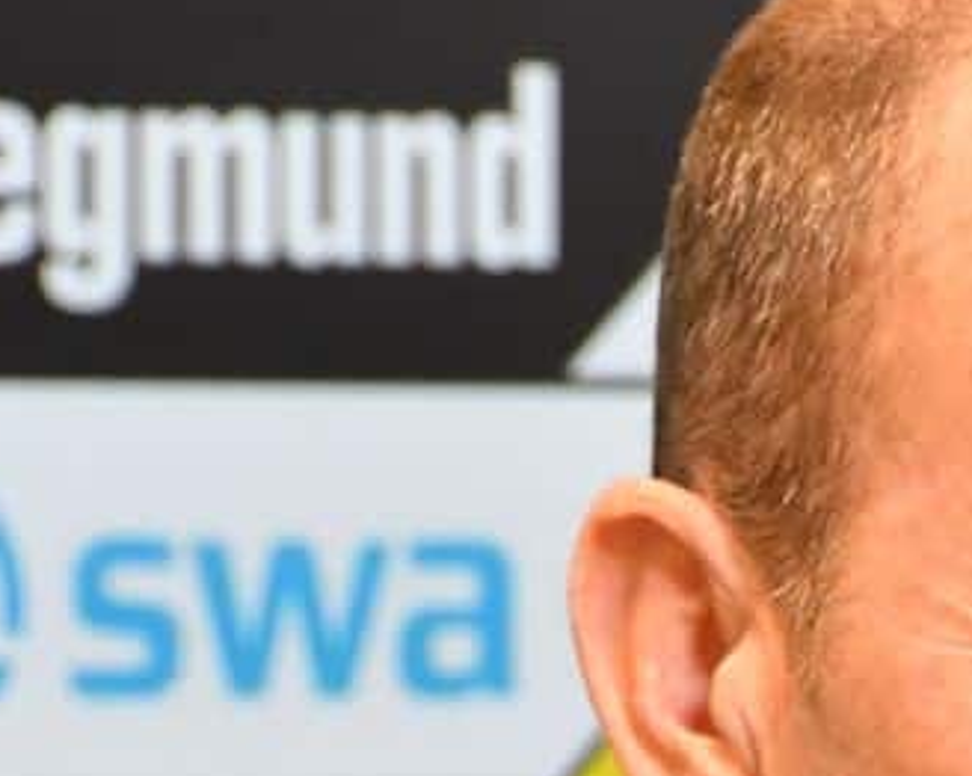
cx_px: 1135
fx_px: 33178
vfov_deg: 1.3
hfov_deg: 1.7
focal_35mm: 1154
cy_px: 924
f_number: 8
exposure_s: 1/250
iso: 5000
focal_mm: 210
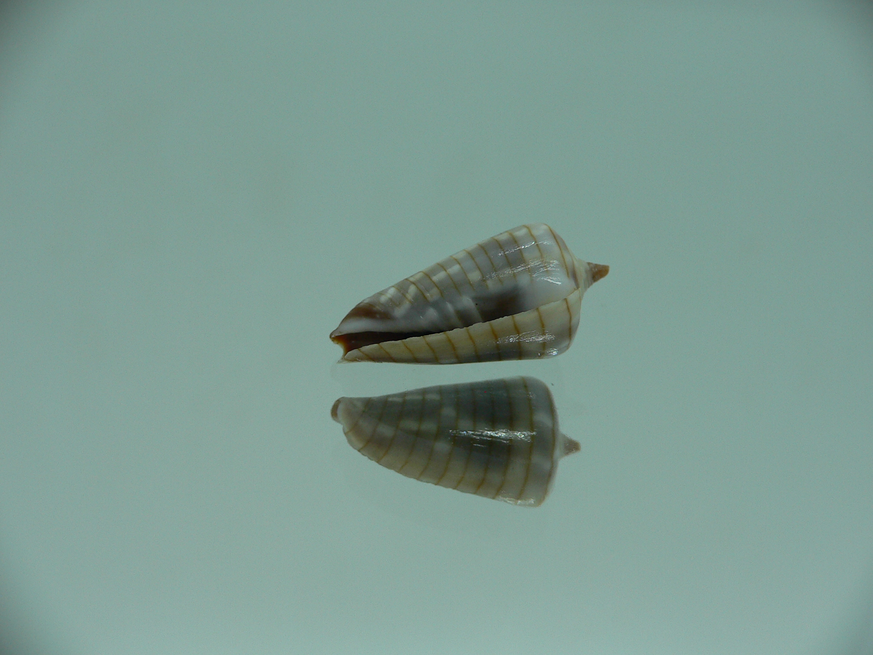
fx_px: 883
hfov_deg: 52.6
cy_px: 328
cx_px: 436
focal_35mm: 35
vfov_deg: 40.7
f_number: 2.8
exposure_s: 1/80
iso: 80
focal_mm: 4.6
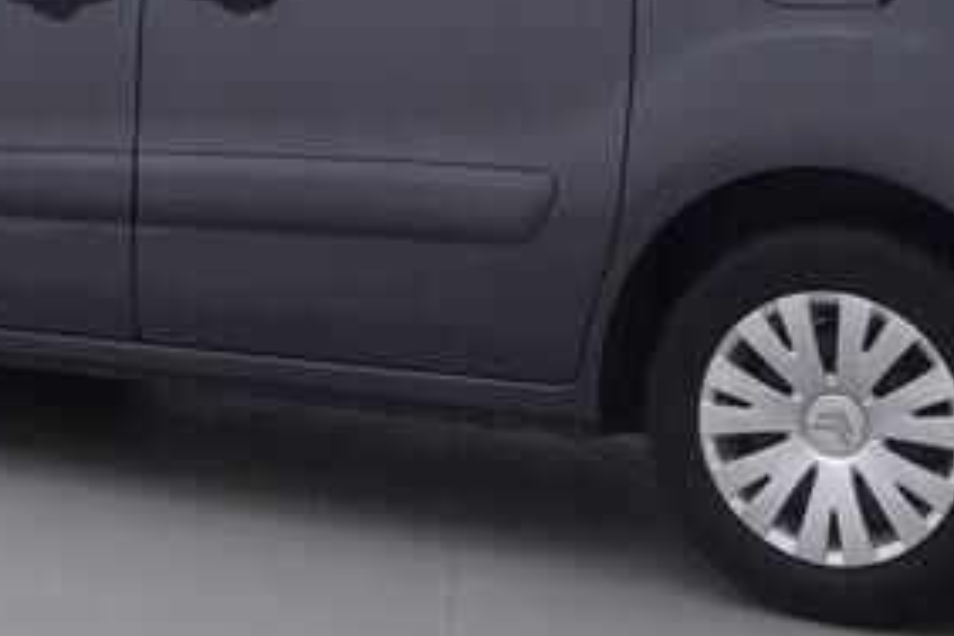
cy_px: 101
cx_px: 440
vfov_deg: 16.5
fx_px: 2168
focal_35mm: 82
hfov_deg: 24.8
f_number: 5
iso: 200
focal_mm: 15
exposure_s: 1/80
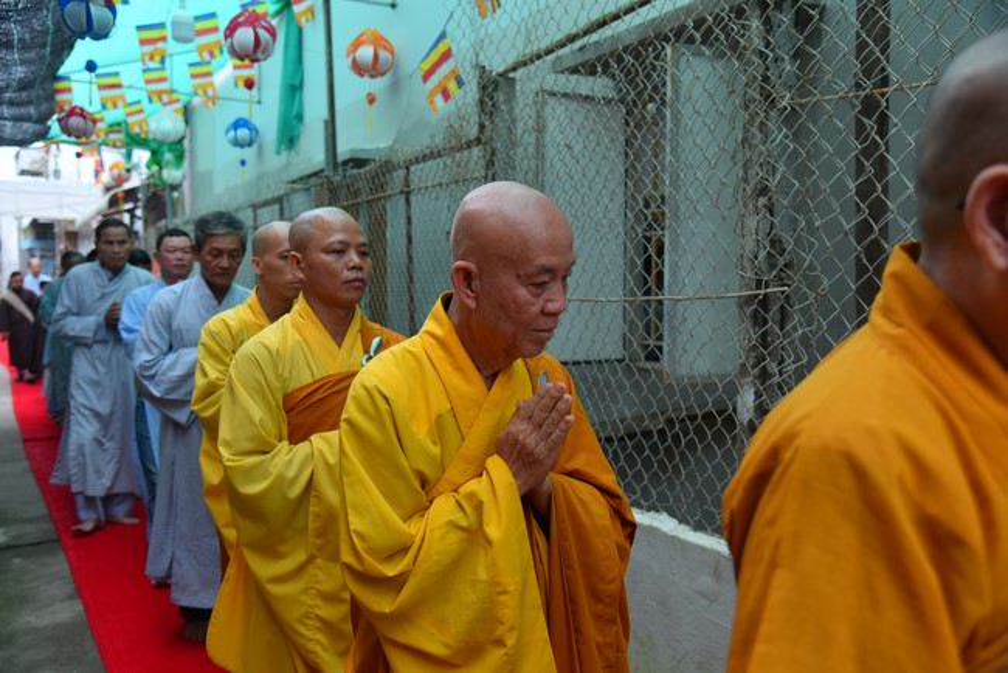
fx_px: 896
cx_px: 504
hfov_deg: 58.7
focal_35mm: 32
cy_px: 336
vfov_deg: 41.2
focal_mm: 32
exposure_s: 1/320
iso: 160
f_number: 4.5
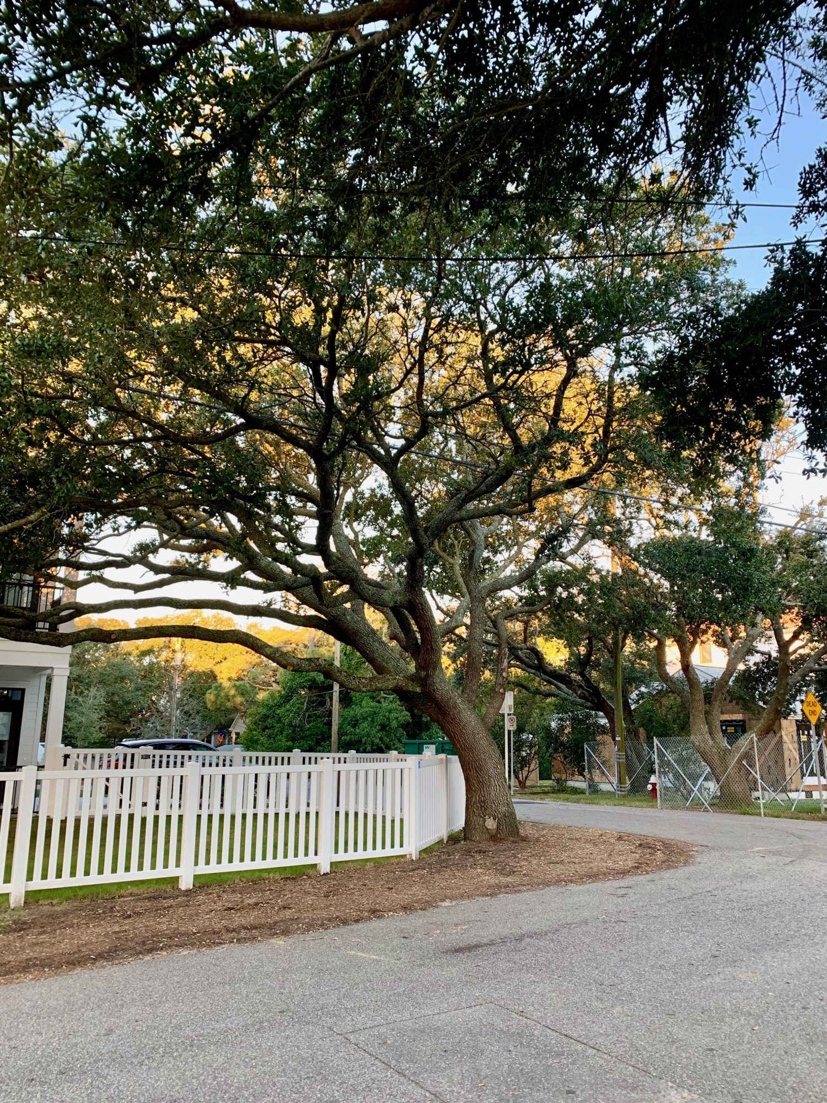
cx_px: 414
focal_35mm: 26
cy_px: 552
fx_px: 828
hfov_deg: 53.1
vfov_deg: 67.3
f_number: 1.8
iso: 64
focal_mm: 4.25
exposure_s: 1/121
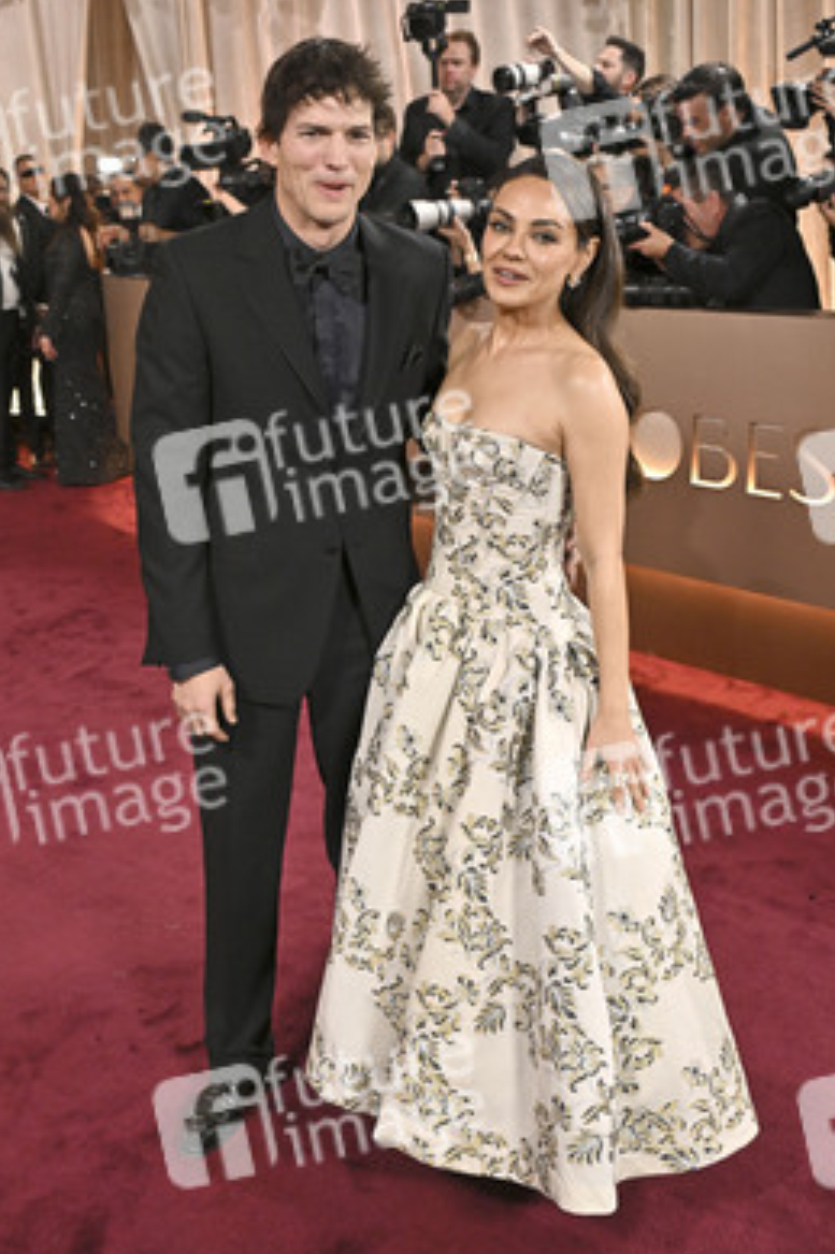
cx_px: 413
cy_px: 629
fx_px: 1254
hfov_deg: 36.8
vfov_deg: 53.2
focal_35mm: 36
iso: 2500
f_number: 5.6
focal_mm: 35
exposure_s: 1/320
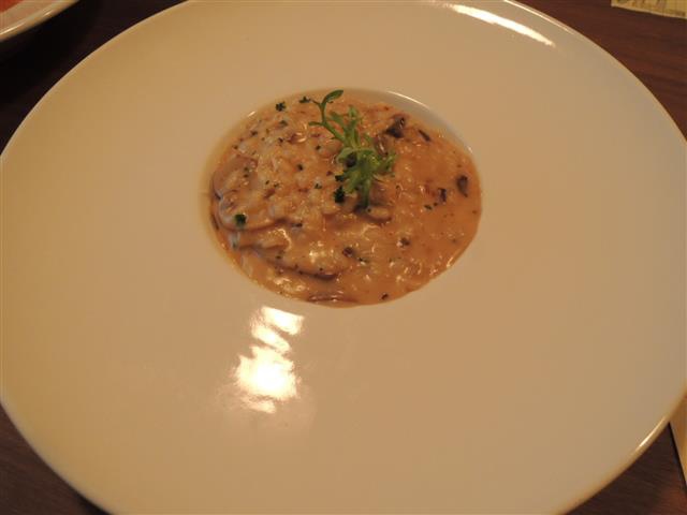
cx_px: 344
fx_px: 476
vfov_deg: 56.8
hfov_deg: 71.6
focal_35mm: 24
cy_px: 258
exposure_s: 1/10
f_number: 2.8
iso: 400
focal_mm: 4.3
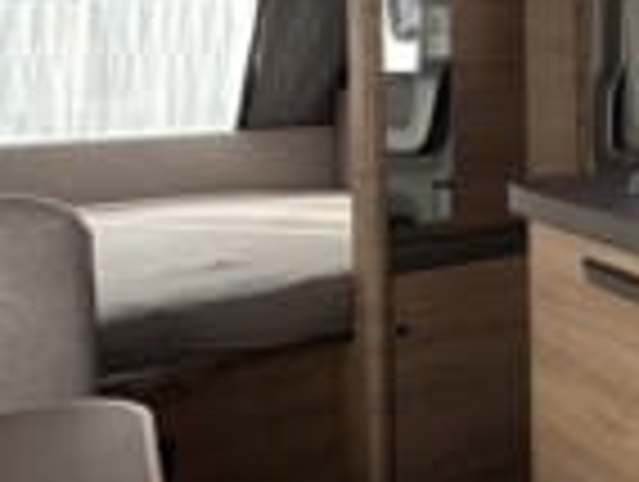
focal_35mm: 63
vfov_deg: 22.8
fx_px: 1165
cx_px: 504
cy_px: 54
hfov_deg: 30.0
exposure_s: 1/99
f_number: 2.2
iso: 64
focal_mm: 2.22
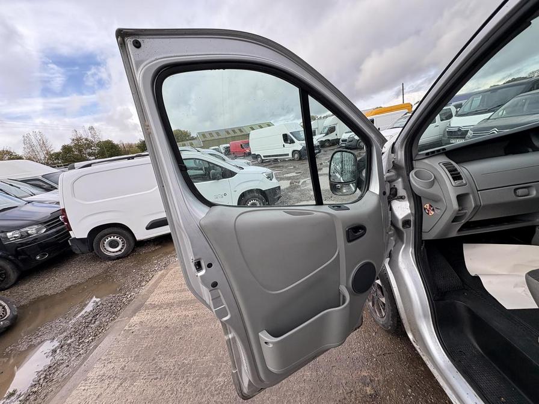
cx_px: 270
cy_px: 202
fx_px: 218
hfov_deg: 102.1
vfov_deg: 85.7
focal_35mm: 14
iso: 40
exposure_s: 1/249
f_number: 2.2
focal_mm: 2.22
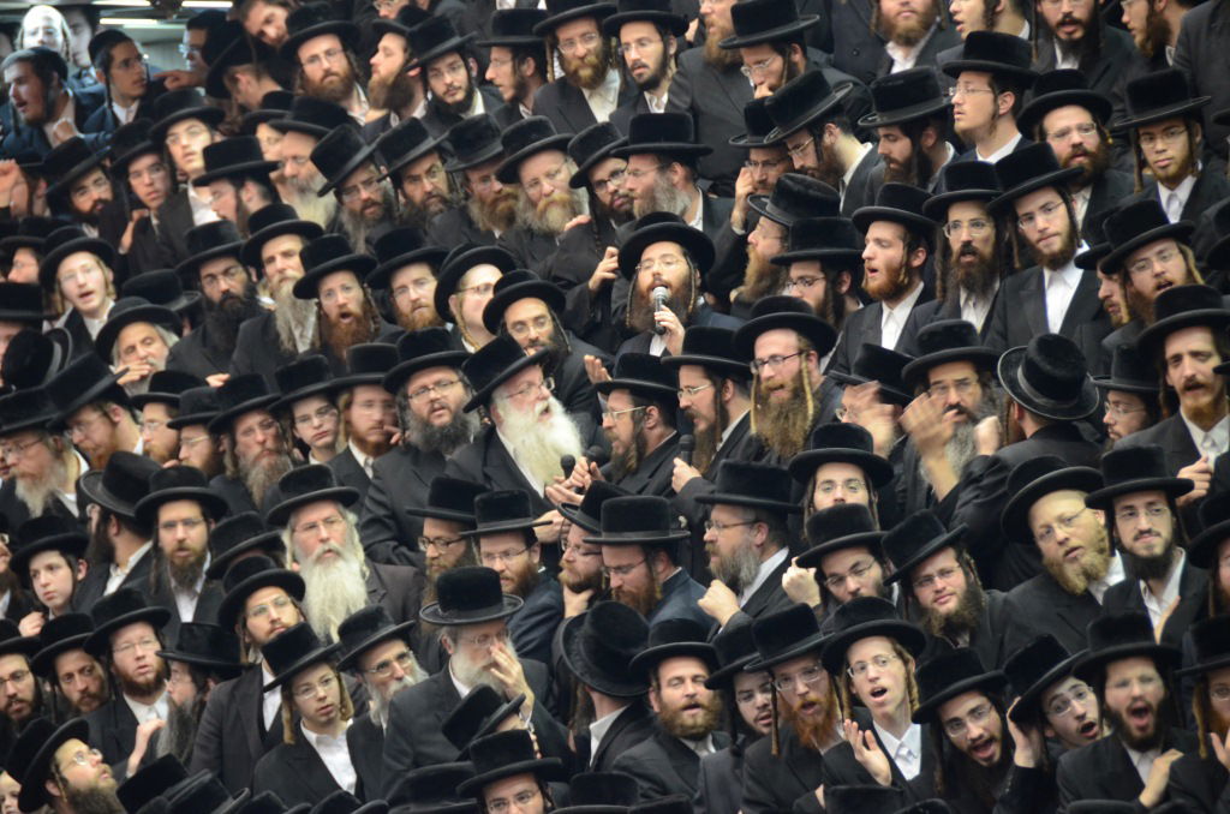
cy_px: 407
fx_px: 7671
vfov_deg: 6.1
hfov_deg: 9.2
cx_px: 615
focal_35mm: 225
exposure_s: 1/15
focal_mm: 150
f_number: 5.6
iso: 1600
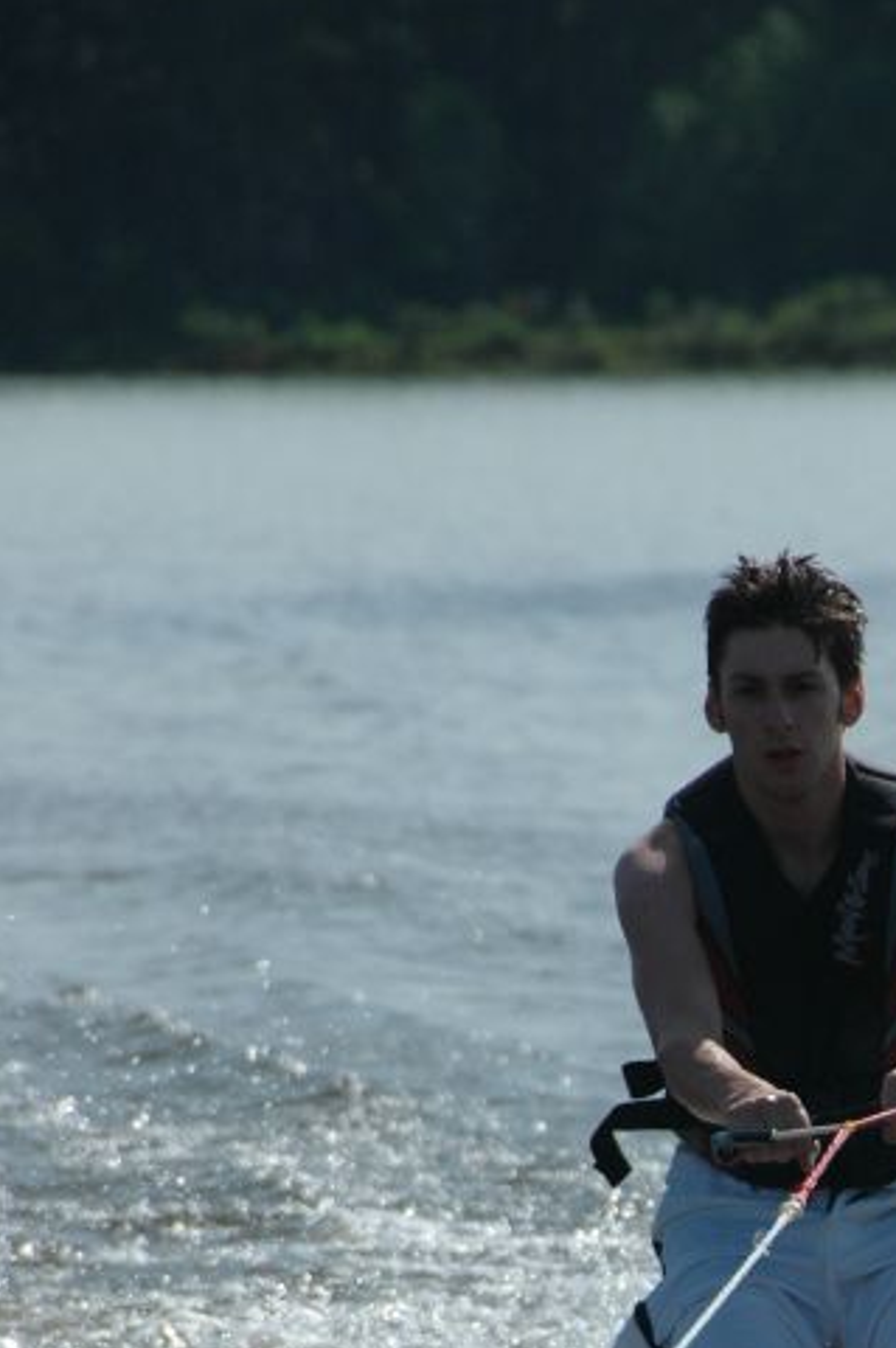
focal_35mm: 640
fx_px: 23943
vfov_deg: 3.2
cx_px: 902
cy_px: 1365
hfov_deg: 2.1
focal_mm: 200
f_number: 8
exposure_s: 1/1000
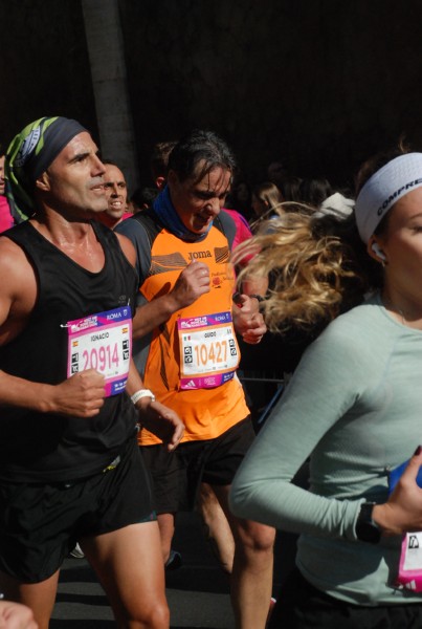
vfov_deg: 19.4
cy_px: 314
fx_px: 1837
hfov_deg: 13.1
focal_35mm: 105
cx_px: 211
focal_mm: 70
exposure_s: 1/2000
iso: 1000
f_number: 9
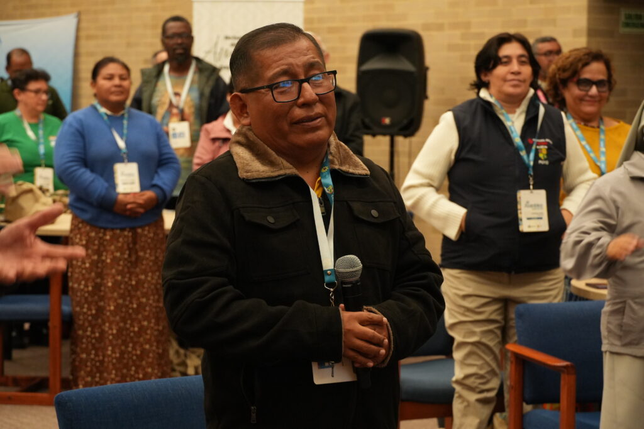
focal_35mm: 100
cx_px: 322
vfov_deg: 13.6
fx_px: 1797
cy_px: 214
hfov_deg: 20.3
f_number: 5.6
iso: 2500
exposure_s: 1/80
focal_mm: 67
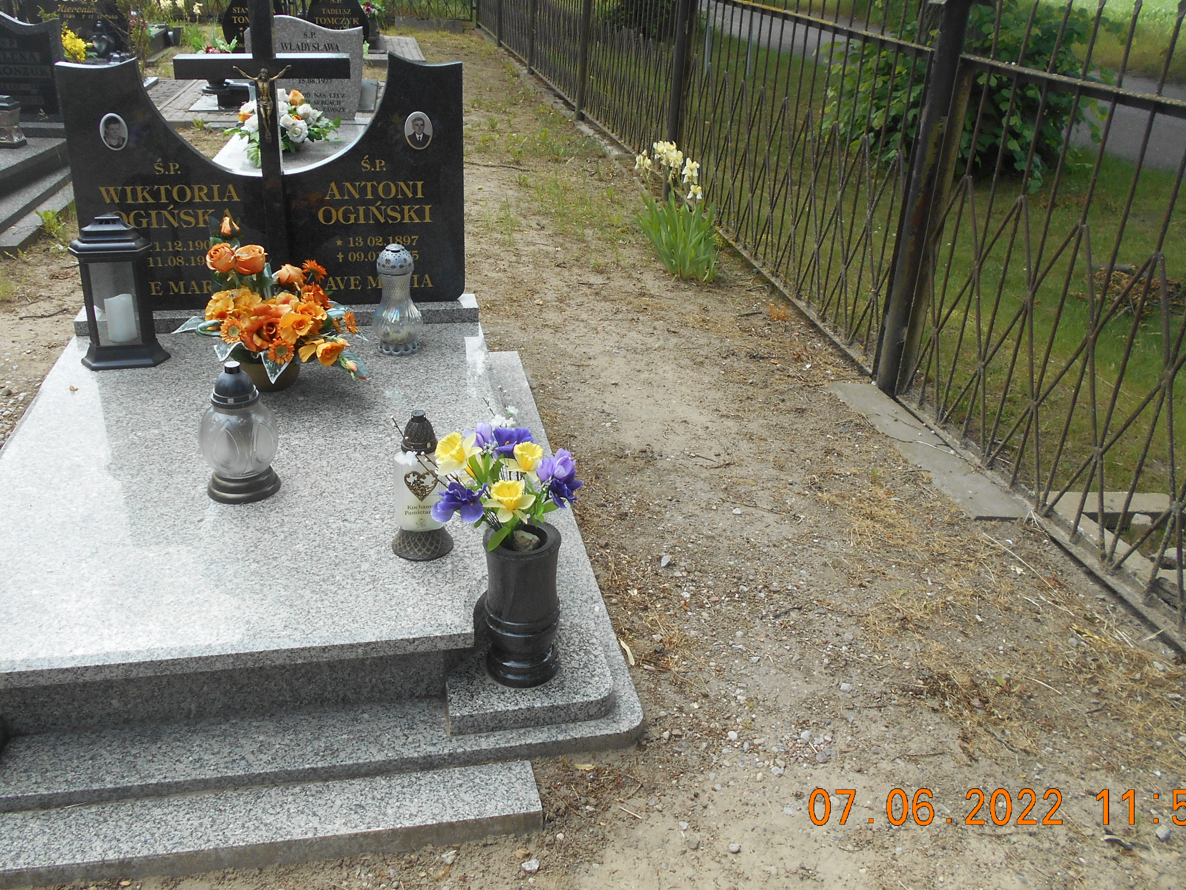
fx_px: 1028
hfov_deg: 60.0
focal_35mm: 30
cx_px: 585
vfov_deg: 46.7
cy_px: 399
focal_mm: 4.6
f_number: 3.2
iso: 80
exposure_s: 1/250
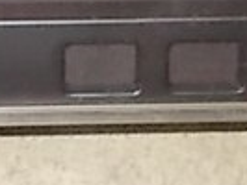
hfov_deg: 15.5
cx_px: 6
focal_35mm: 125
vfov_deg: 11.4
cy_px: -83
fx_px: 893
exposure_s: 1/25
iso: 200
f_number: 3.2
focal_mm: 4.6
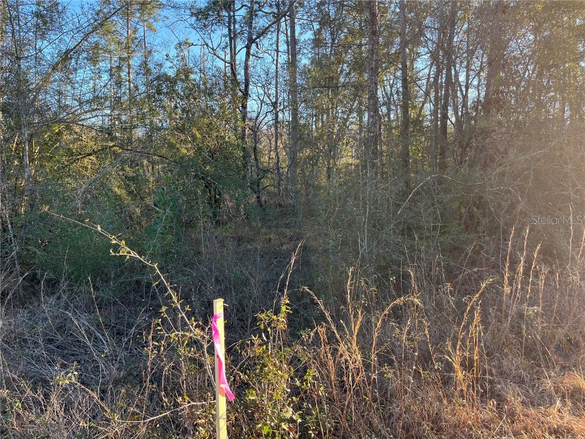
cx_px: 292
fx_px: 439
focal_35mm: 26
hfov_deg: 67.3
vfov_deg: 53.1
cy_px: 220
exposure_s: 1/275
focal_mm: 5.1
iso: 40
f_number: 1.6
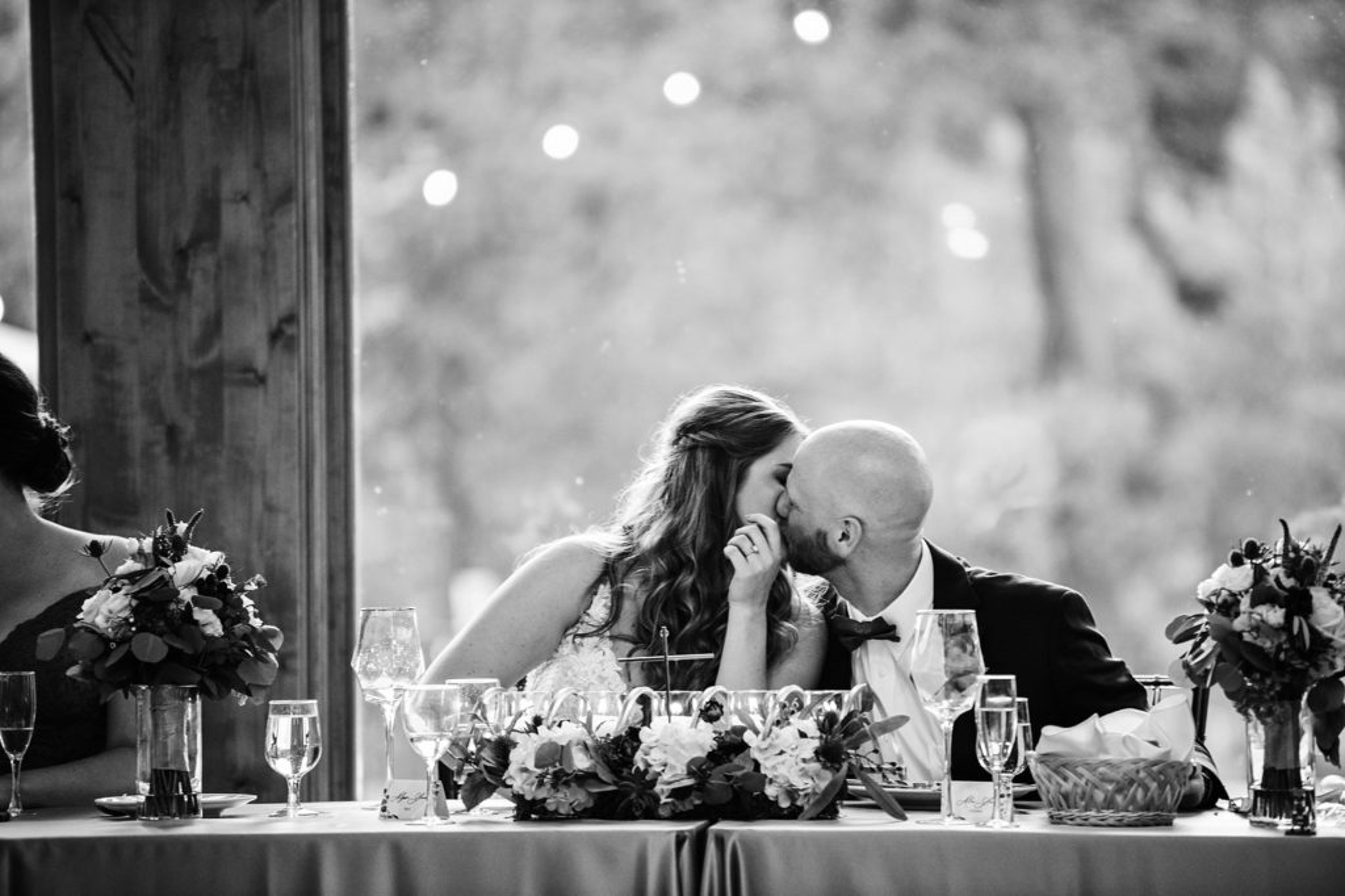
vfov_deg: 6.9
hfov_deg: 10.3
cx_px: 672
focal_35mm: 200
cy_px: 448
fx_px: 7469
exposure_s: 1/200
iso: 1600
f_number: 2.8
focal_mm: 200
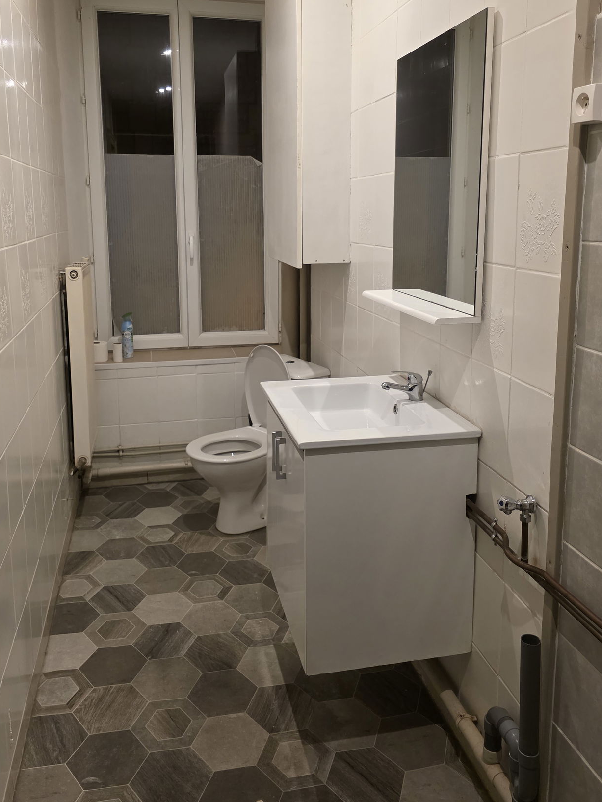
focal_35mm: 30
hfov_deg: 46.8
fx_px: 695
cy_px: 319
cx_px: 292
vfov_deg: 59.4
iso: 800
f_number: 1.7
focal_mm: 6.3
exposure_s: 1/100
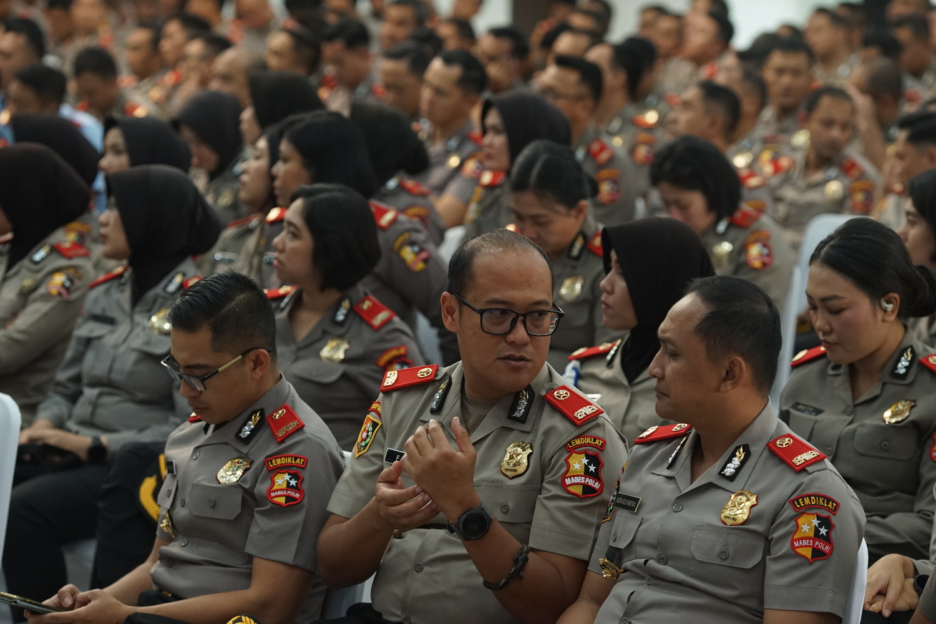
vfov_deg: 10.2
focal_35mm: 135
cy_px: 312
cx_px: 468
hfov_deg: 15.2
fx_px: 3510
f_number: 4
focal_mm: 135
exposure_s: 1/125
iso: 2000
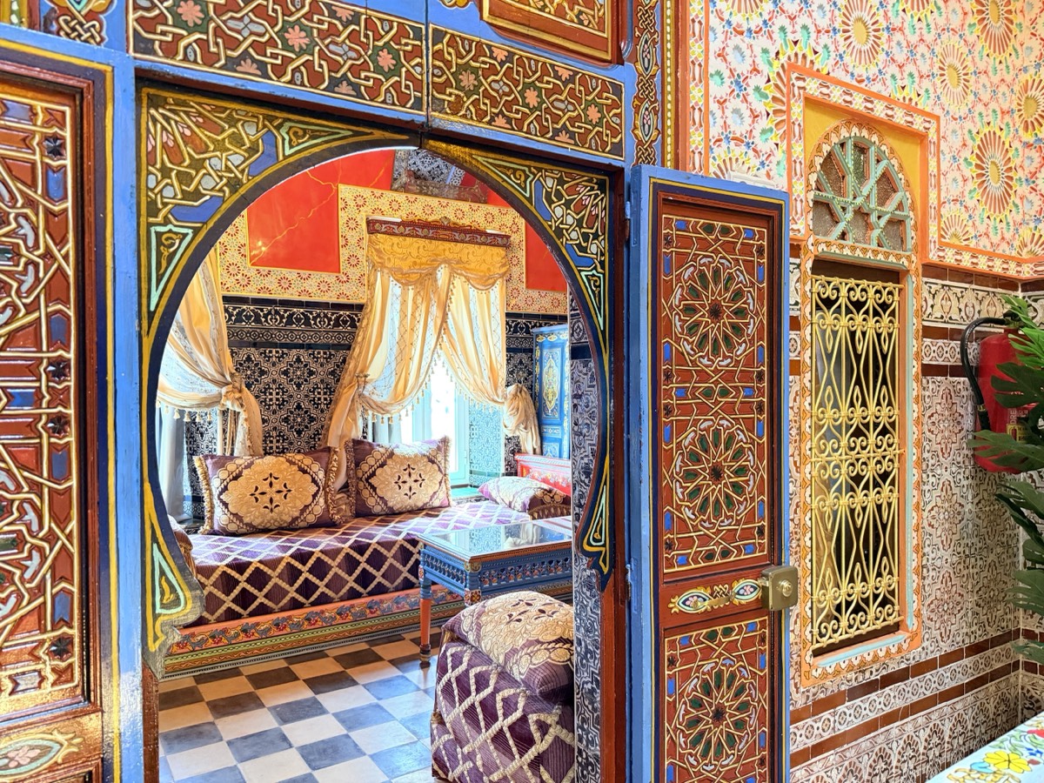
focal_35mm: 24
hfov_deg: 71.6
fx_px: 724
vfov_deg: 56.8
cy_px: 392
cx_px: 522
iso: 400
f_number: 1.78
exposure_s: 1/100
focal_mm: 6.76
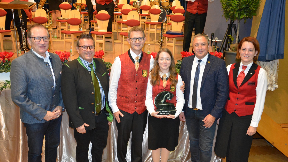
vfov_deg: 35.0
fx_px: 256
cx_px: 144
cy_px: 93
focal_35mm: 34
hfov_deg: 58.7
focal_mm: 21
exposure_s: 1/60
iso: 2800
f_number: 3.8
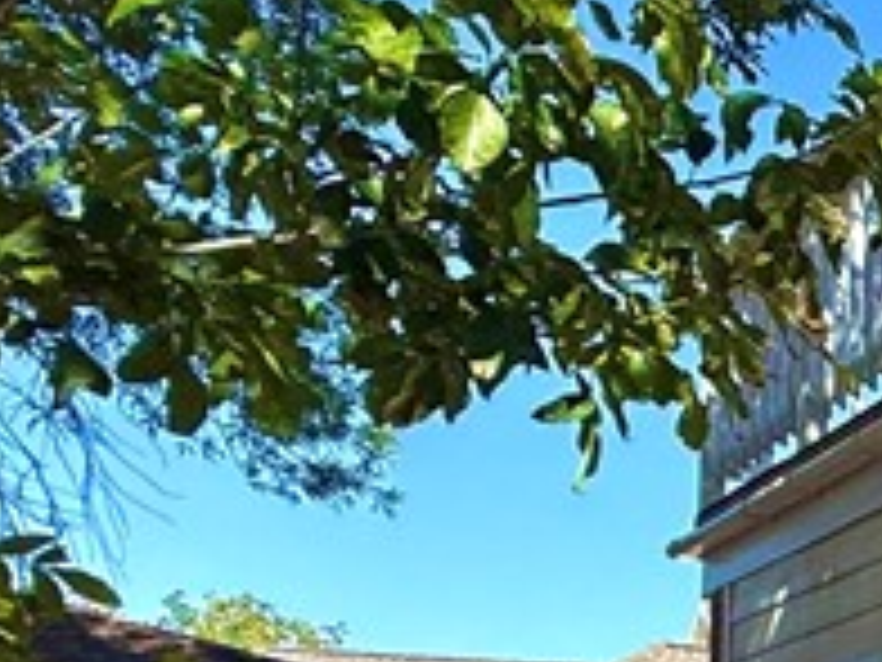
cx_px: 1782
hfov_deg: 18.0
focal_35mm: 73
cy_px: 725
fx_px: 1860
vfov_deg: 19.3
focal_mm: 2.22
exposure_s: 1/2976
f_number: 2.2
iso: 50
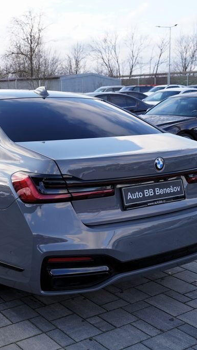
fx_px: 455
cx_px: 57
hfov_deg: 24.2
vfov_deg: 42.1
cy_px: 175
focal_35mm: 49
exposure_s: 1/125
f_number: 5
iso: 100
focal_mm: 31
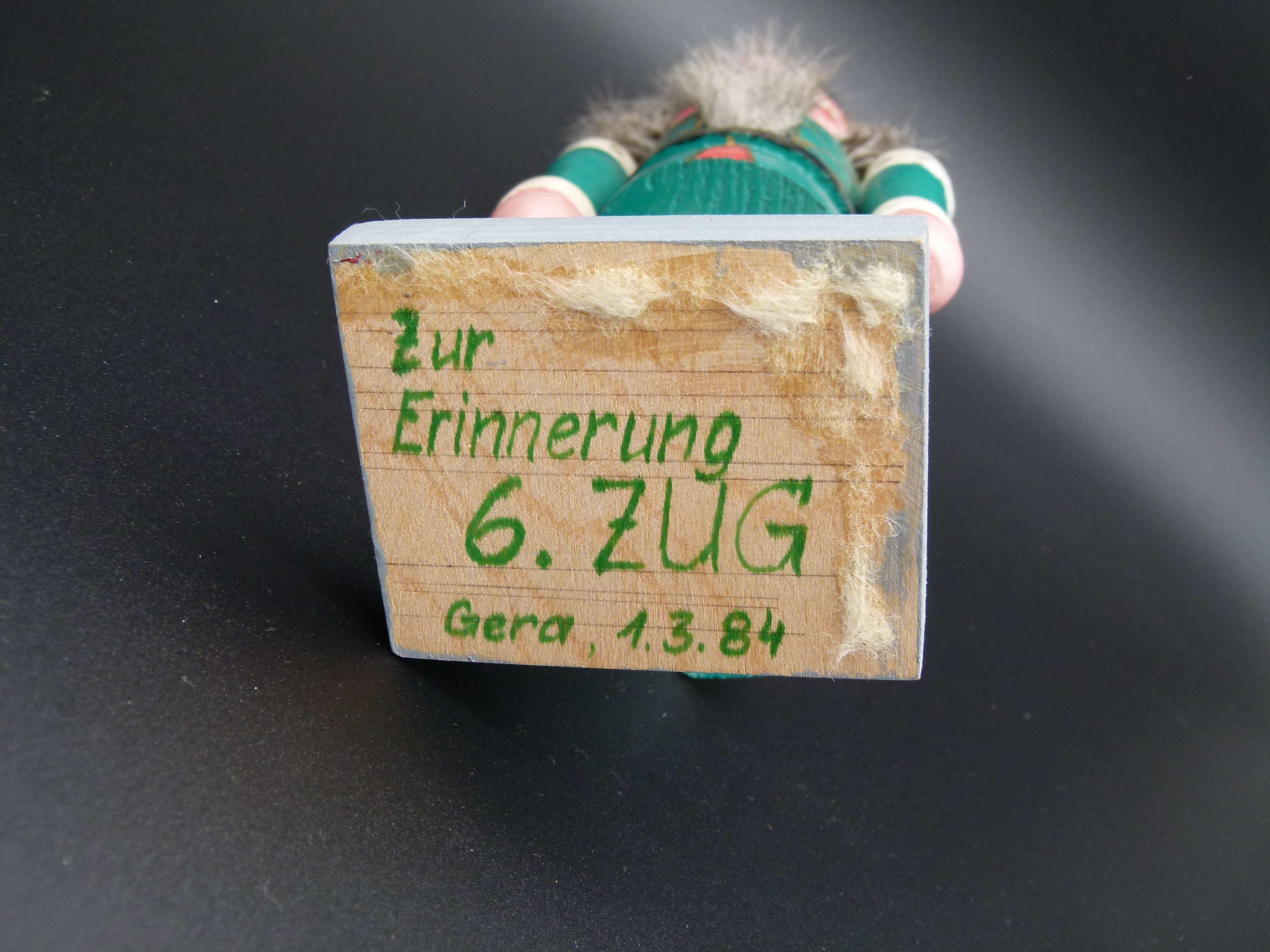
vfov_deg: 36.8
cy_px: 476
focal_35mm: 39
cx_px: 635
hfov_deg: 47.9
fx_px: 1431
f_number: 3.1
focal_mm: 7.1
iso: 160
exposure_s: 1/60
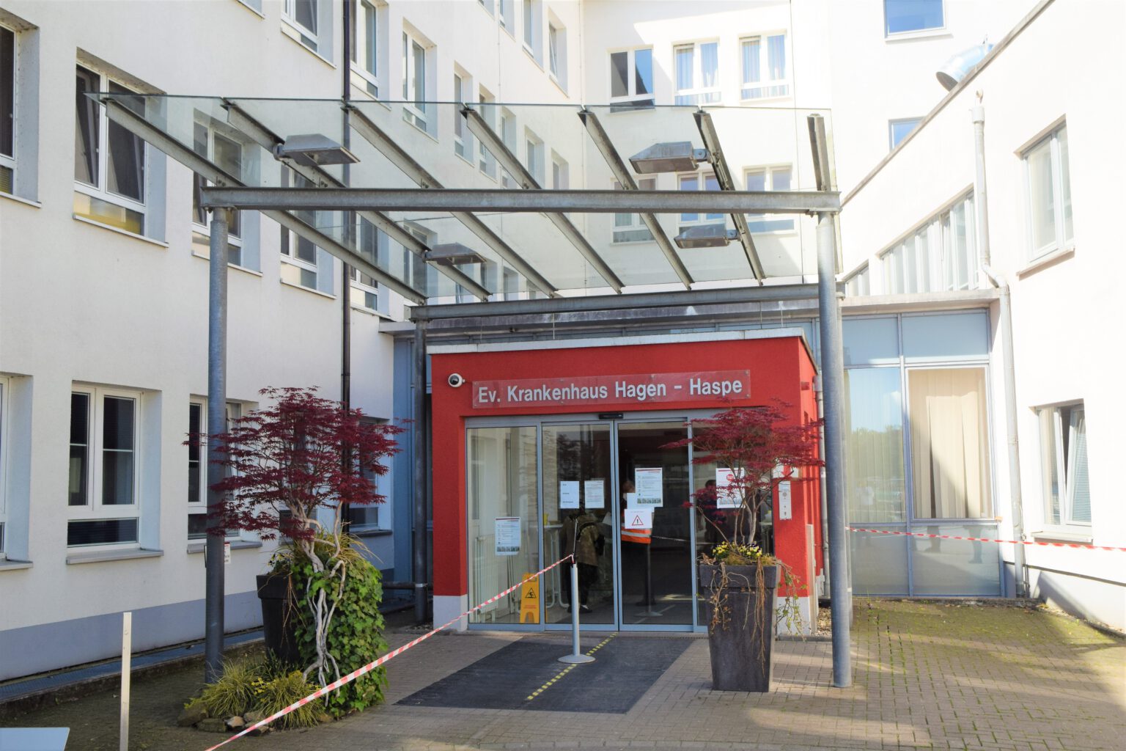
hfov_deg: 49.6
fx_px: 1220
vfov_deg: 34.2
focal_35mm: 39
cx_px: 563
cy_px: 376
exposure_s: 1/400
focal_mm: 26
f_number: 9
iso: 400
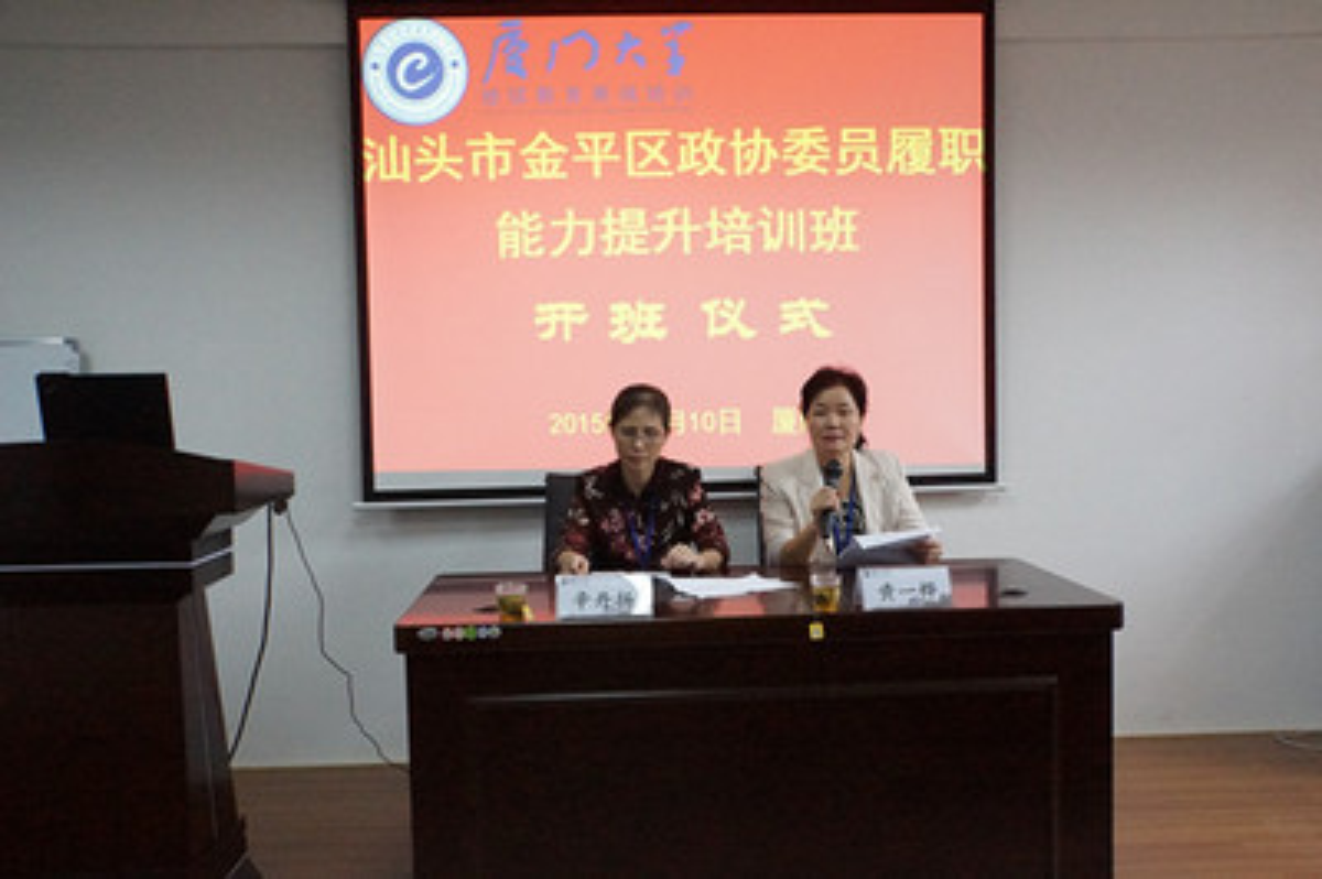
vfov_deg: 36.8
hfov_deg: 53.2
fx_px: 1321
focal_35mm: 36
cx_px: 661
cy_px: 440
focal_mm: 24
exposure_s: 1/250
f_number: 8
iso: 6400
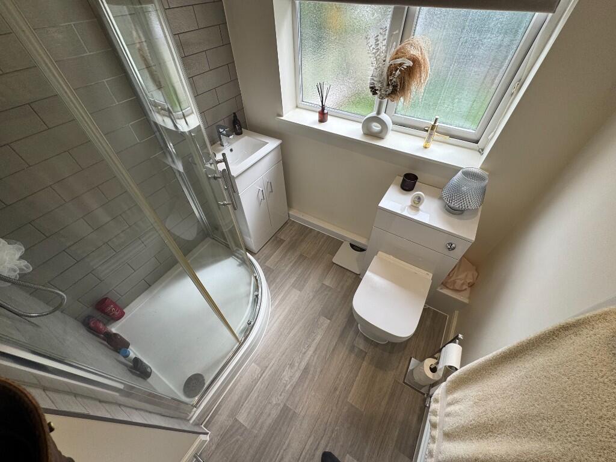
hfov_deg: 102.1
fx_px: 249
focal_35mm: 14
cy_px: 231
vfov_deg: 85.7
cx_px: 308
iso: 40
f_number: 2.2
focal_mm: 2.22
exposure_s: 1/112
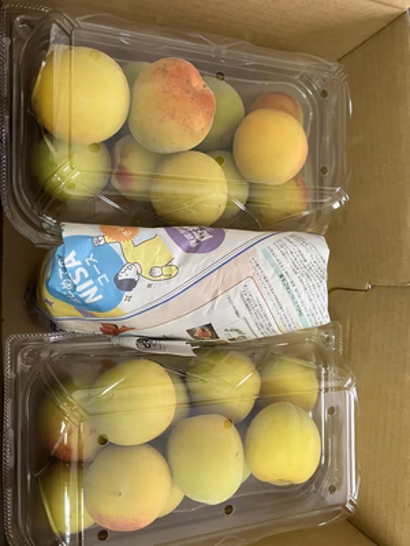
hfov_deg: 49.7
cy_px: 273
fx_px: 442
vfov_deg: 63.4
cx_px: 205
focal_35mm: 28
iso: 200
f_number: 1.8
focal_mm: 3.99
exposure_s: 1/50
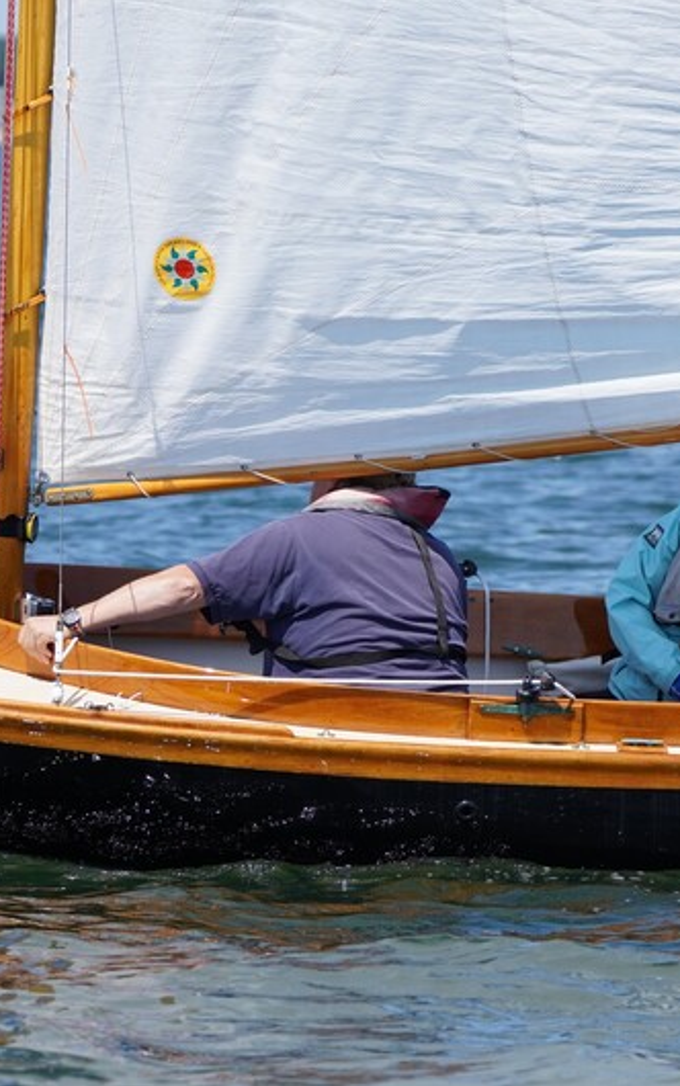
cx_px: 612
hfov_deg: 3.5
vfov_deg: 5.6
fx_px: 11124
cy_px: 542
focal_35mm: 376
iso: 320
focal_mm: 163
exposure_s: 1/2000
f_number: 5
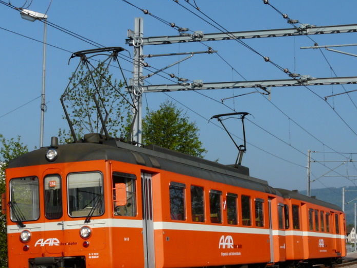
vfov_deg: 17.3
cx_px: 162
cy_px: 178
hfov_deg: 23.0
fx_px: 877
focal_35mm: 85
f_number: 7.1
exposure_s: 1/400
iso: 100
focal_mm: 9.8
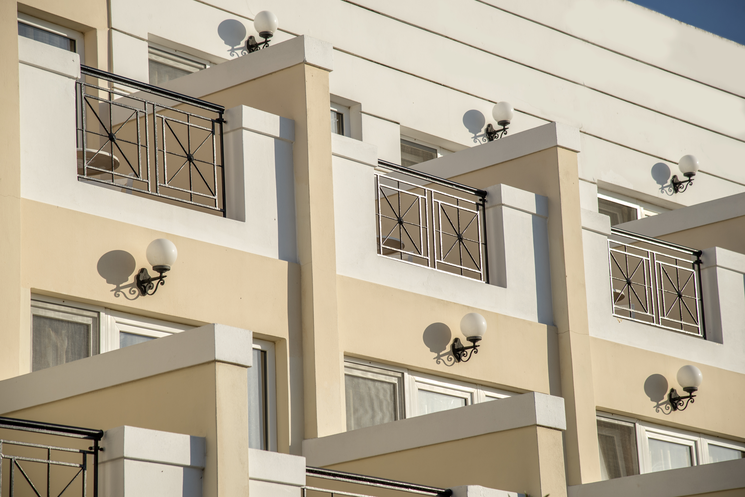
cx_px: 372
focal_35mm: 120
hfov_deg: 17.1
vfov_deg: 11.4
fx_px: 2484
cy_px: 248
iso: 200
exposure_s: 1/1000
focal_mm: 120
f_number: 5.6
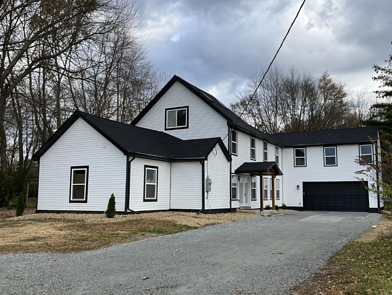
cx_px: 217
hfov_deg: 53.8
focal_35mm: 34
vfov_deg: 41.8
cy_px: 151
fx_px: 385
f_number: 1.8
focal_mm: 3
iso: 25
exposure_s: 1/683
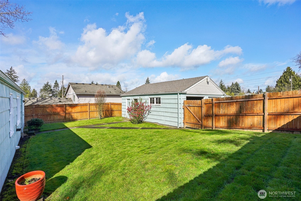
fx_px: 142
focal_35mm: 17
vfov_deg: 70.4
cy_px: 100
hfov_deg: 93.3
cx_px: 150
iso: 100
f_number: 8
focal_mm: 17
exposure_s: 1/350
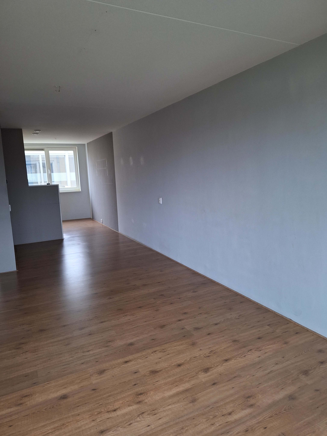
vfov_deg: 73.9
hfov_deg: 58.9
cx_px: 164
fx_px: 290
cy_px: 218
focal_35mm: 23
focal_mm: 5.54
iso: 320
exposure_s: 1/25
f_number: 1.8
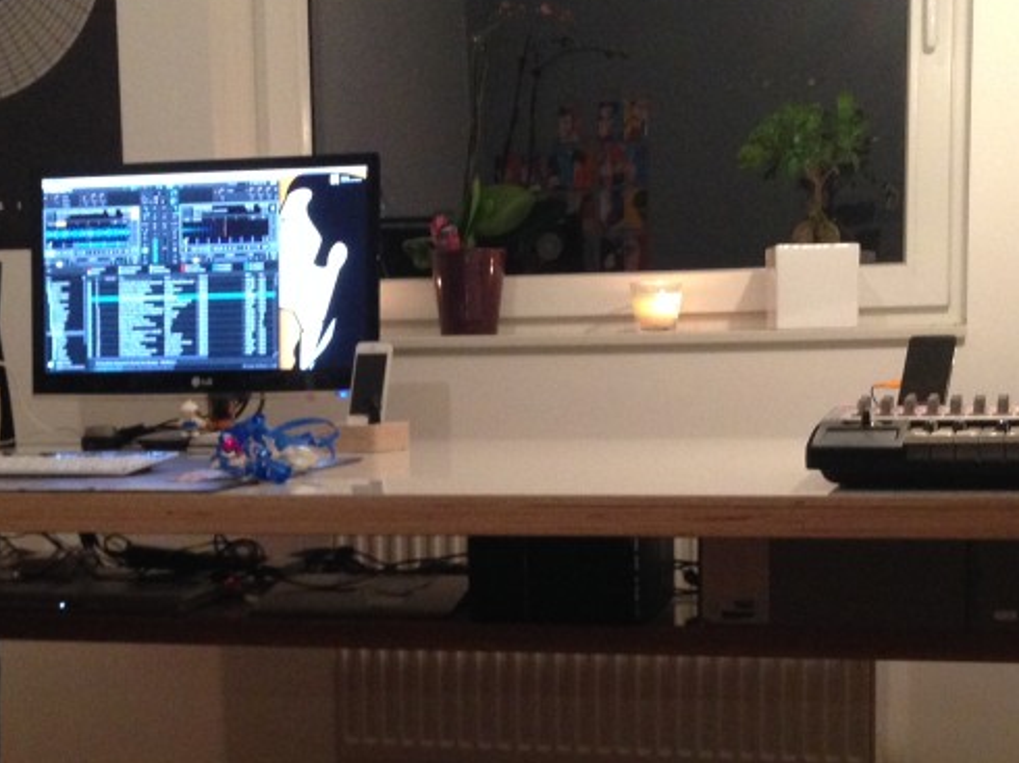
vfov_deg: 21.1
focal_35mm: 69
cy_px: 568
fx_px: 2030
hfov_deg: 28.2
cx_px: 474
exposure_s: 1/20
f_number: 2.4
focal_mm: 4.12
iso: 320
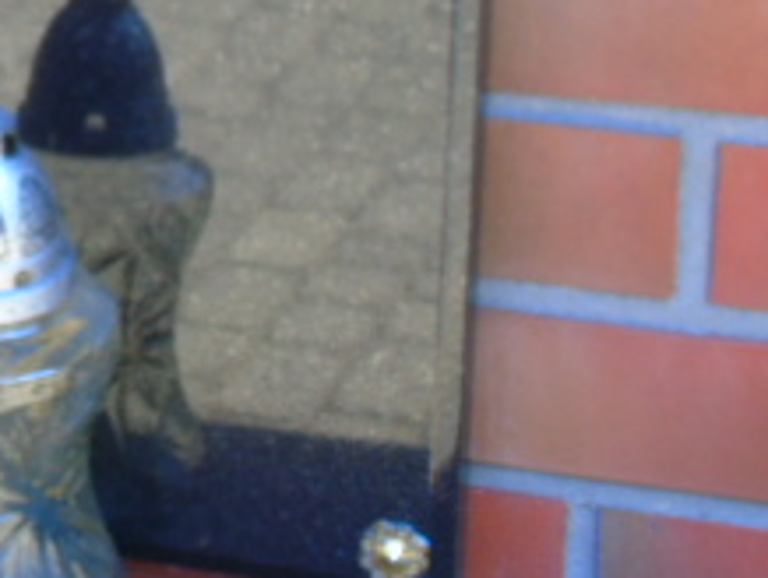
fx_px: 2998
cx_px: -137
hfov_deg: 14.2
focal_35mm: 135
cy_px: -63
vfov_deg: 10.9
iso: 80
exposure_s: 1/40
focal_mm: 8.2
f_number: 4.1
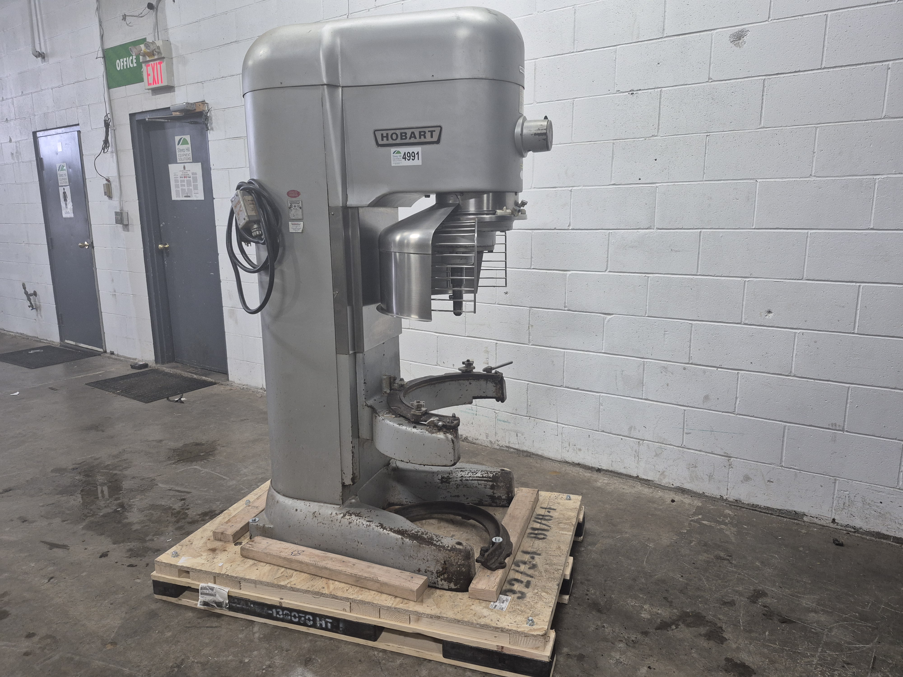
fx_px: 600
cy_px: 338
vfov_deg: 58.9
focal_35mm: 23
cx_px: 452
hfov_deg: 73.9
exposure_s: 1/120
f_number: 1.8
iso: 250
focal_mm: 5.4
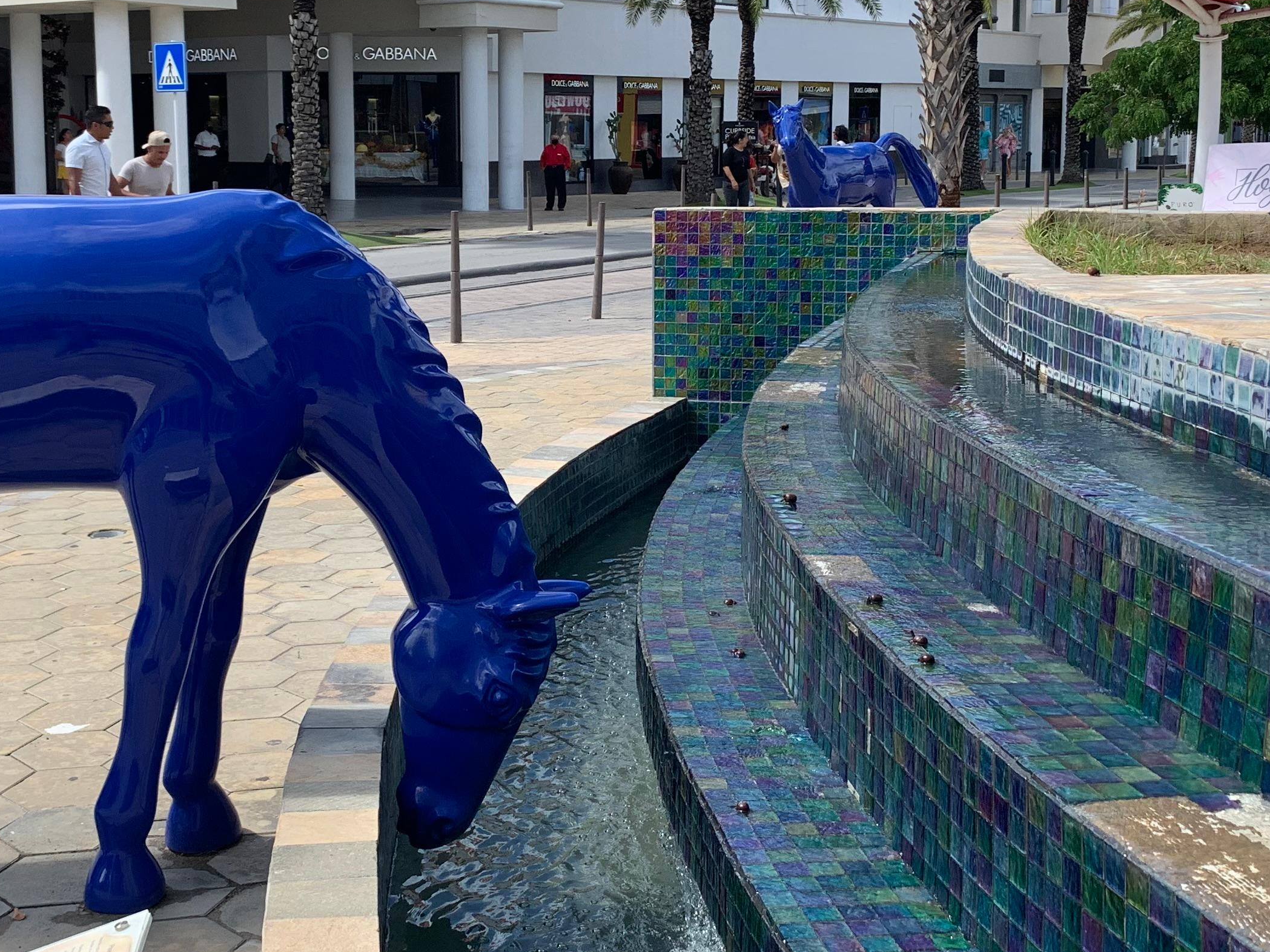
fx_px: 1834
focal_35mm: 50
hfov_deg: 38.1
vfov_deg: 28.9
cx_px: 537
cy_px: 336
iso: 25
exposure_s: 1/1299
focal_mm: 4.25
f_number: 1.8
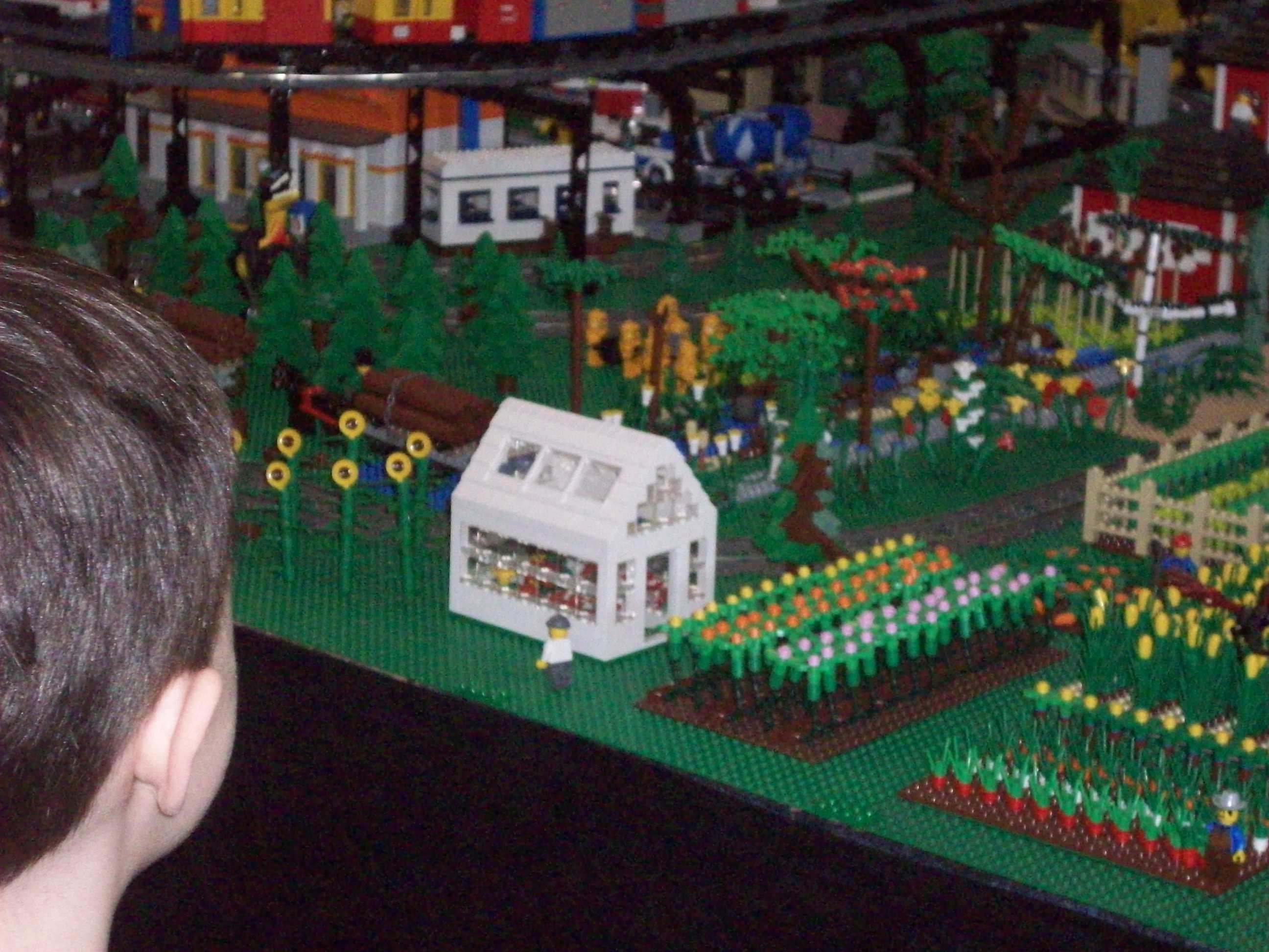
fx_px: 3373
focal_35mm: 92
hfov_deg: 21.3
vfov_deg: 16.1
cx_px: 634
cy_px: 476
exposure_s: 1/114
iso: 800
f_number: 4.7
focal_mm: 15.3
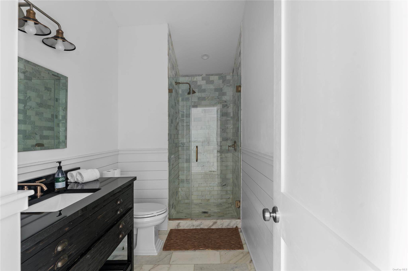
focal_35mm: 18
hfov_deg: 90.0
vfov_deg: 67.3
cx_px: 204
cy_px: 136
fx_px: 204
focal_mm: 18
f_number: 7.1
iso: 320
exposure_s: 1/1.25
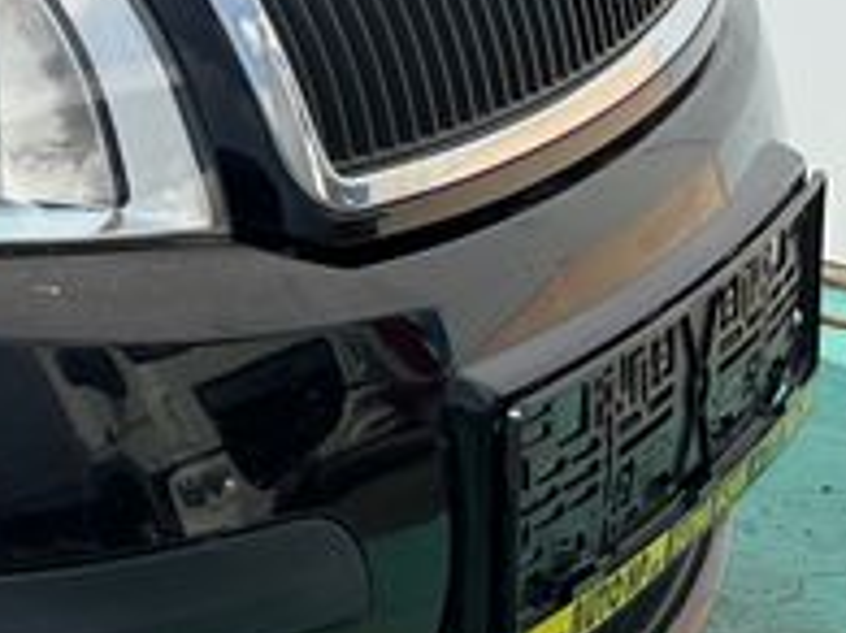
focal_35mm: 160
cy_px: -199
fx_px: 3908
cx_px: -1410
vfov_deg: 9.1
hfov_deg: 10.2
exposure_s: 1/5076
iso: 50
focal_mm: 5.1
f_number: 1.6
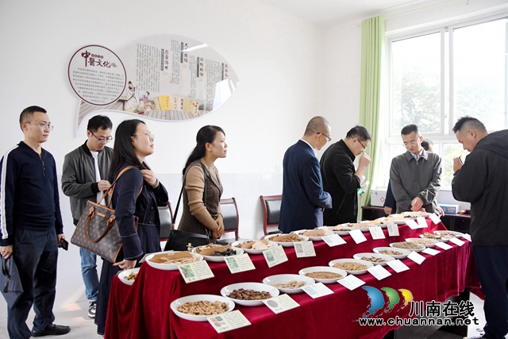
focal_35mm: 27
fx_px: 381
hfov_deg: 67.4
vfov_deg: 48.0
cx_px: 254
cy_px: 170
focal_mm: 18
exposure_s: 1/400
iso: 2200
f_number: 3.5
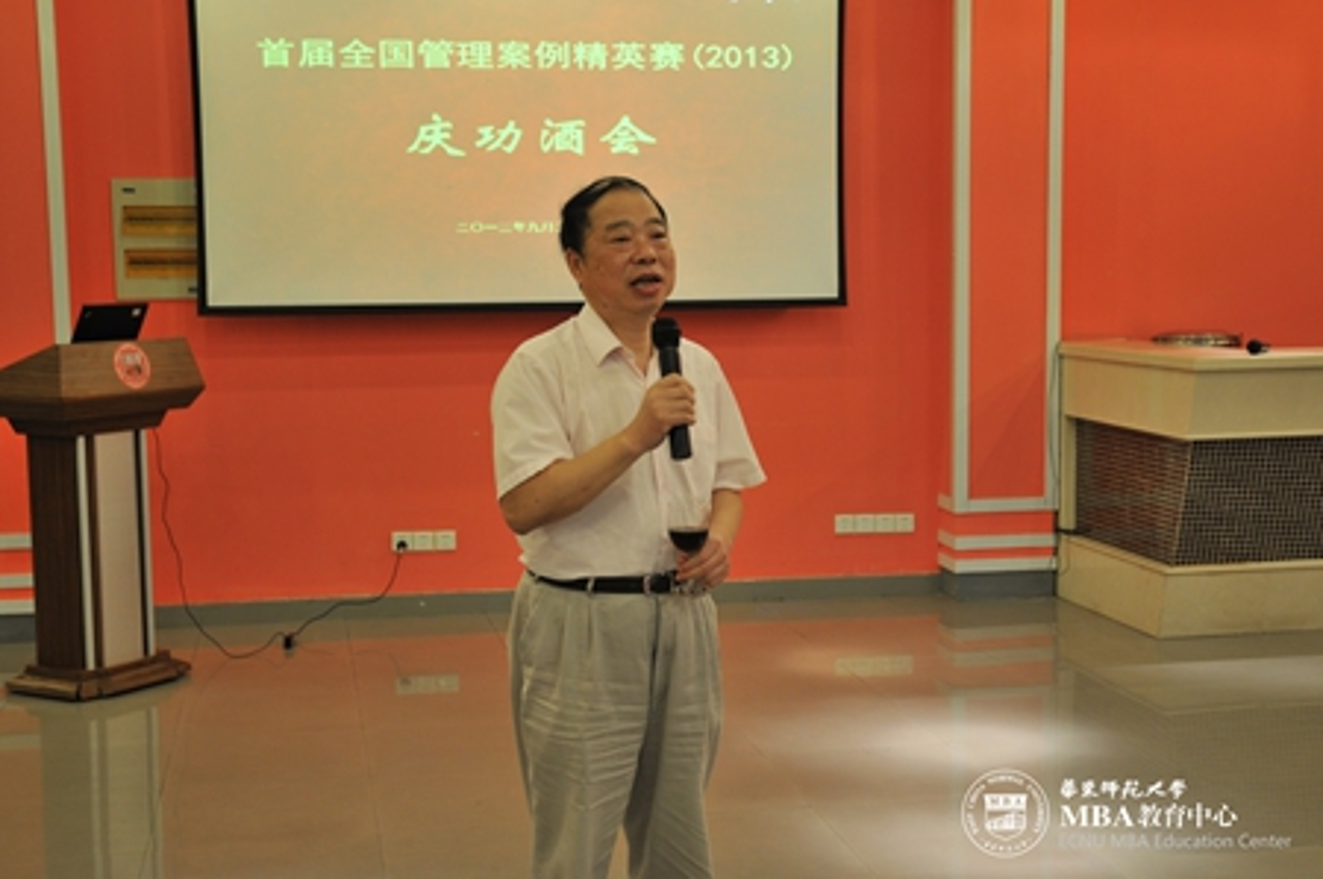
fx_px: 1927
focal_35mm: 52
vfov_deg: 25.7
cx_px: 662
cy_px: 440
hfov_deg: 37.9
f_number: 4.2
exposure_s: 1/30
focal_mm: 35
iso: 400
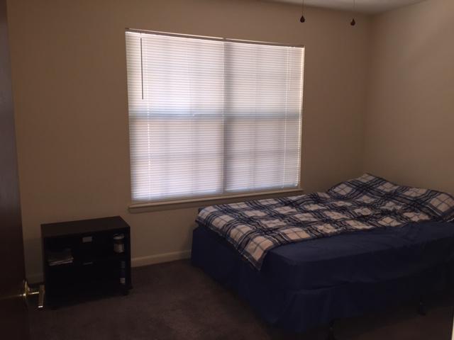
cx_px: 227
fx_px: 380
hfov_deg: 61.7
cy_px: 170
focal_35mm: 29
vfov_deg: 48.2
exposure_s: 1/30
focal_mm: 4.15
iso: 64
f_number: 2.2
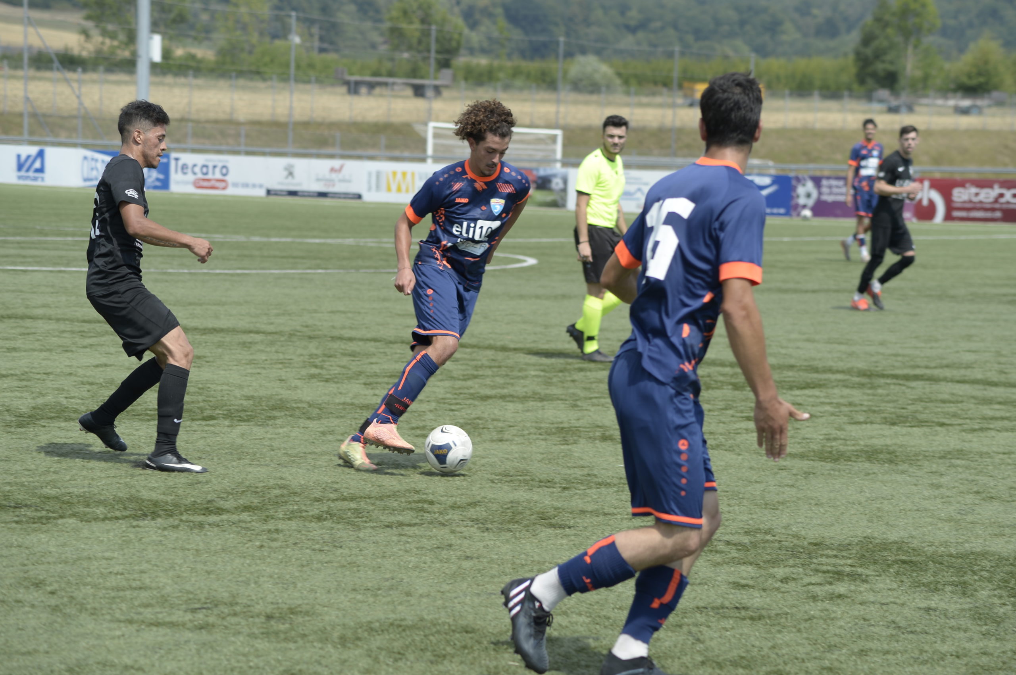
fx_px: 3947
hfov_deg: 14.7
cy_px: 338
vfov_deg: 9.8
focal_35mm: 140
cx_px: 508
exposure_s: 1/400
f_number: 5.6
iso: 100
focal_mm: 140
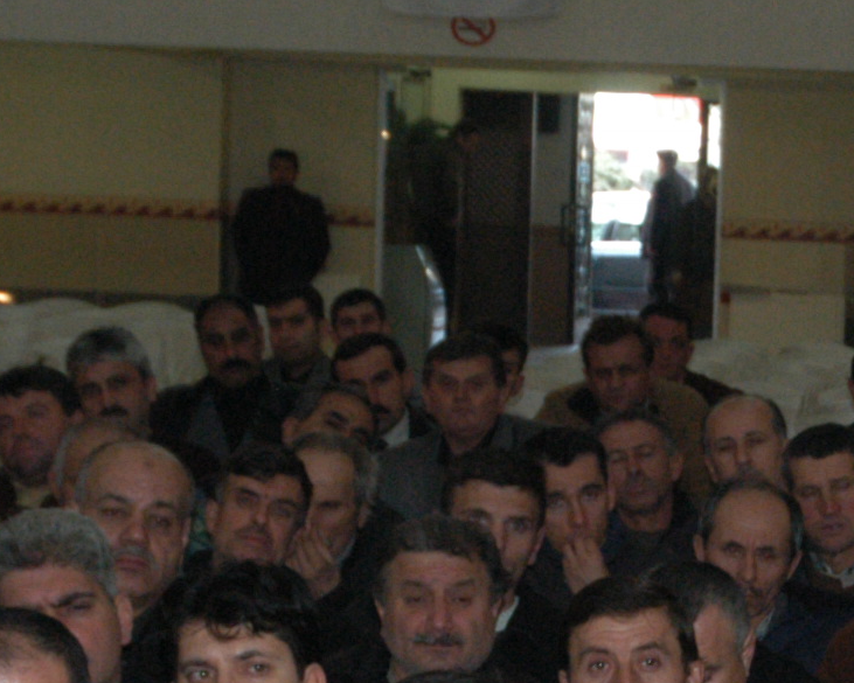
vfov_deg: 9.1
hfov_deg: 11.3
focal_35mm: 168
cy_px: 679
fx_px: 4245
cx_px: 994
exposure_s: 1/60
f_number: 6.3
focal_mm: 29
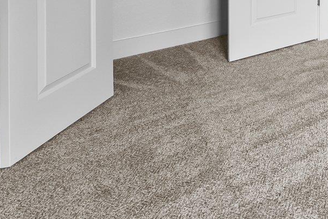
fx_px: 401
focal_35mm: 44
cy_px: -99
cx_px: 492
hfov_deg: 28.6
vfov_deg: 24.5
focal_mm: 13
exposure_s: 1/2
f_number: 11
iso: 800
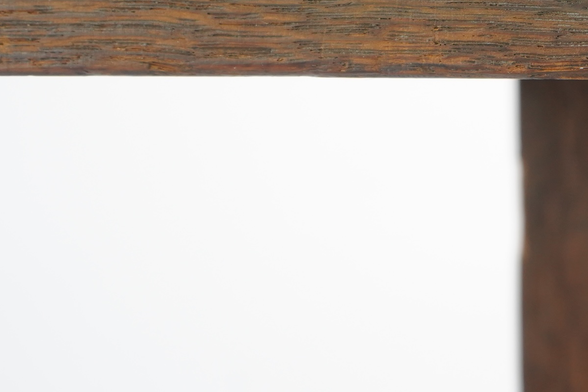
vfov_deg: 9.8
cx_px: 721
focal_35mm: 138
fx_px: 2254
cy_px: -39
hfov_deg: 14.4
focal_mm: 55
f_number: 5.6
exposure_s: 1/80
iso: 1250
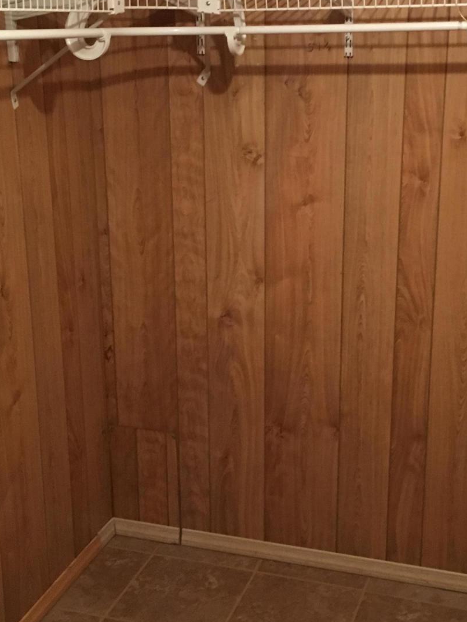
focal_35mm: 54
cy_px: 292
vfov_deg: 35.5
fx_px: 971
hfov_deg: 27.0
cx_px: 273
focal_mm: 4.15
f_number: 2.2
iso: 200
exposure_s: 1/24
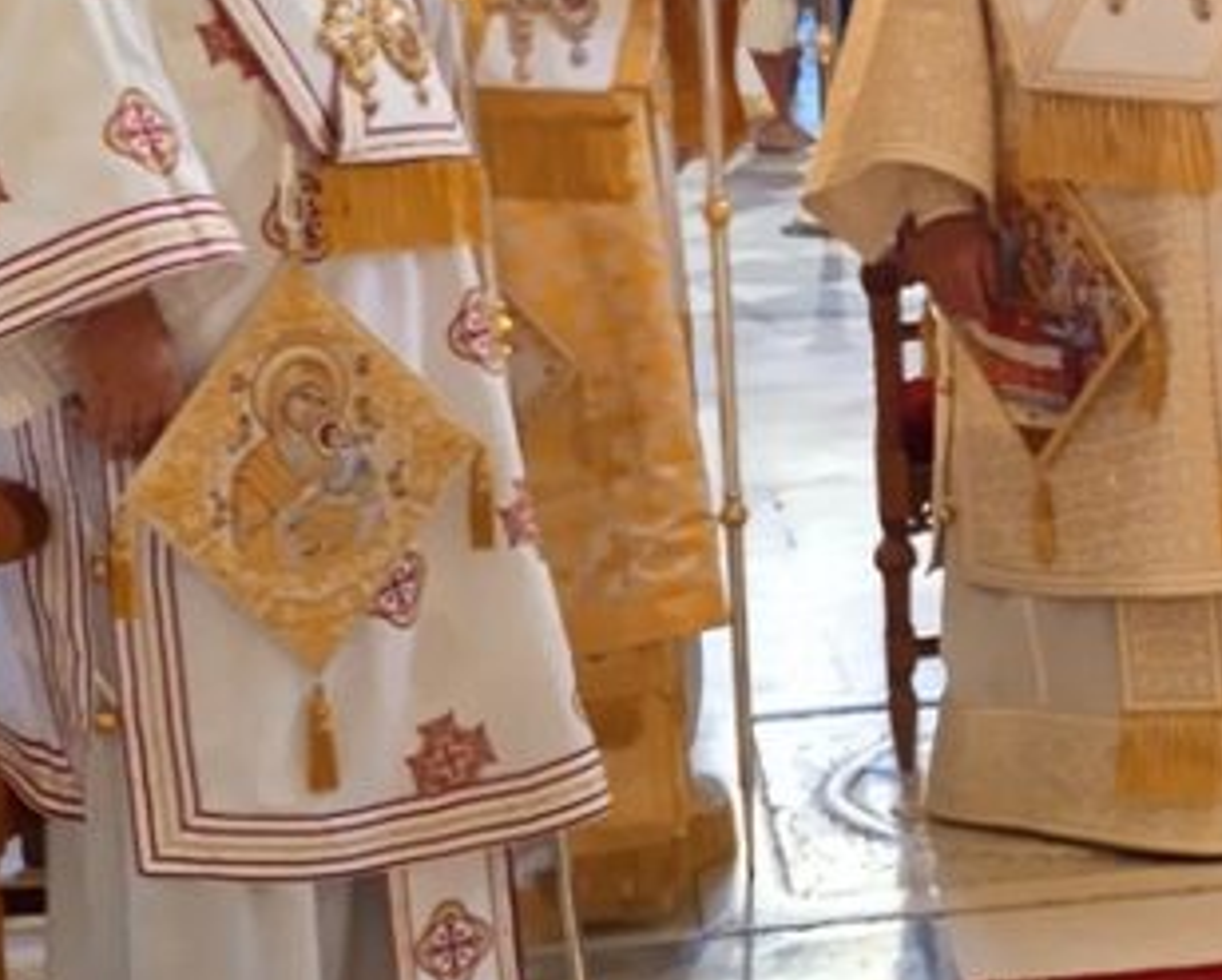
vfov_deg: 25.9
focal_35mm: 57
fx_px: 2063
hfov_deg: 29.8
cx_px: 1333
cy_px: 117
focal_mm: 5.31
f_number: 1.7
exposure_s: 1/33.3
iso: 1213
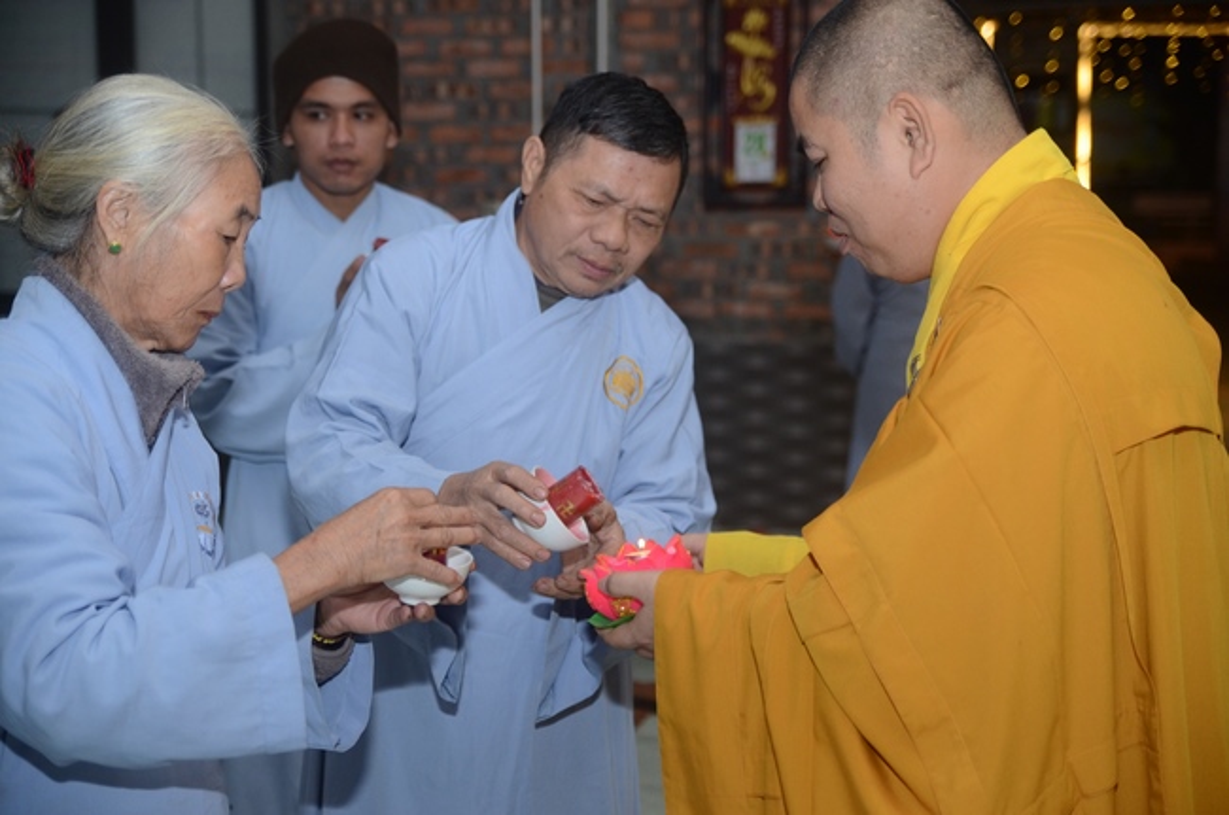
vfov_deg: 20.5
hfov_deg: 30.6
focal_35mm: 66
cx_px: 614
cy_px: 408
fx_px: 2249
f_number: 2.8
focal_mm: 44
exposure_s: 1/200
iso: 800
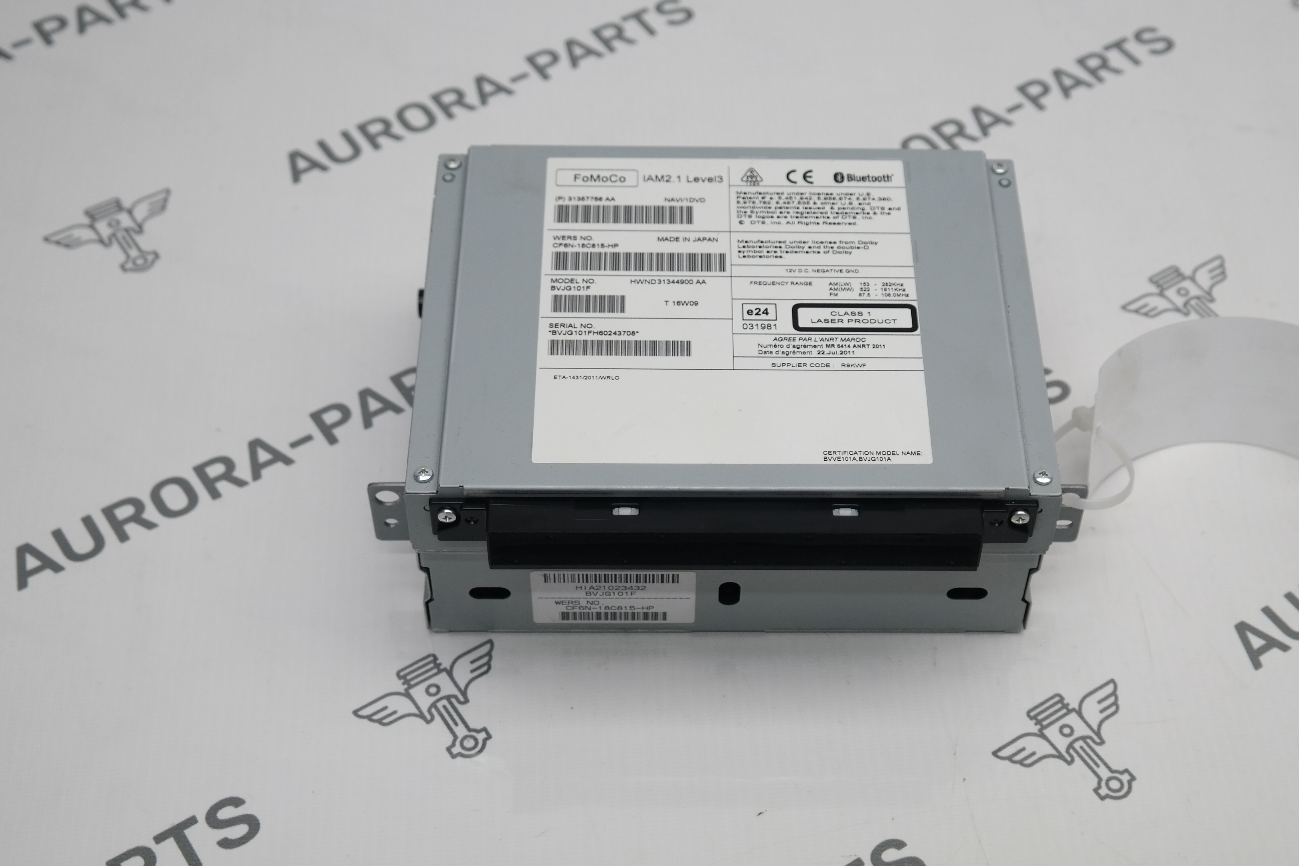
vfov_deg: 22.6
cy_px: 392
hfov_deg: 33.4
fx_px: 2165
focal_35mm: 60
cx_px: 730
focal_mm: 33
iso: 200
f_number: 4.5
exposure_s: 1/80
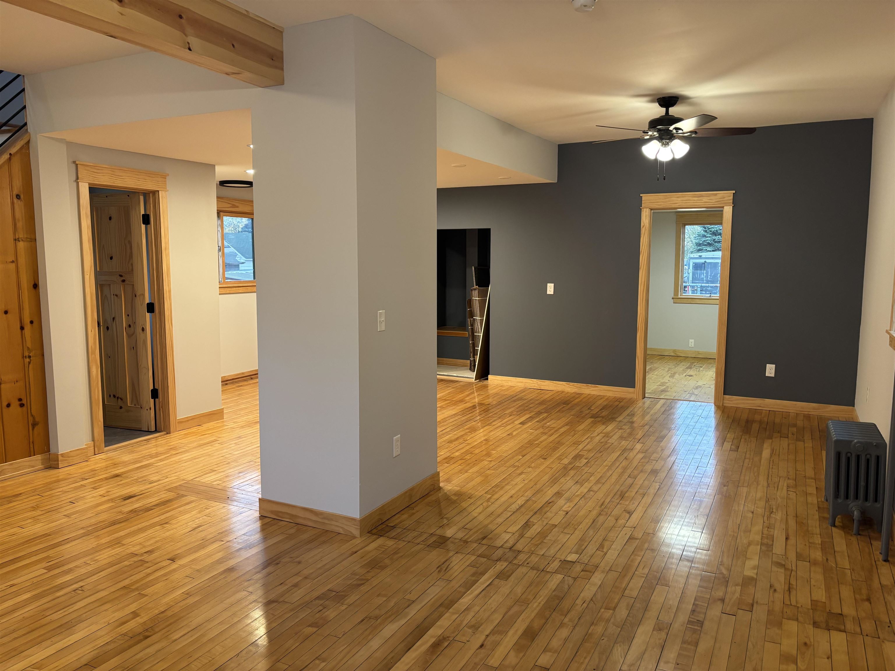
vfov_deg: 53.1
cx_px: 448
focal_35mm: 26
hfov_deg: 67.3
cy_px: 336
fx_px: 672
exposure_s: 1/60
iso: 125
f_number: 1.6
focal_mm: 5.96
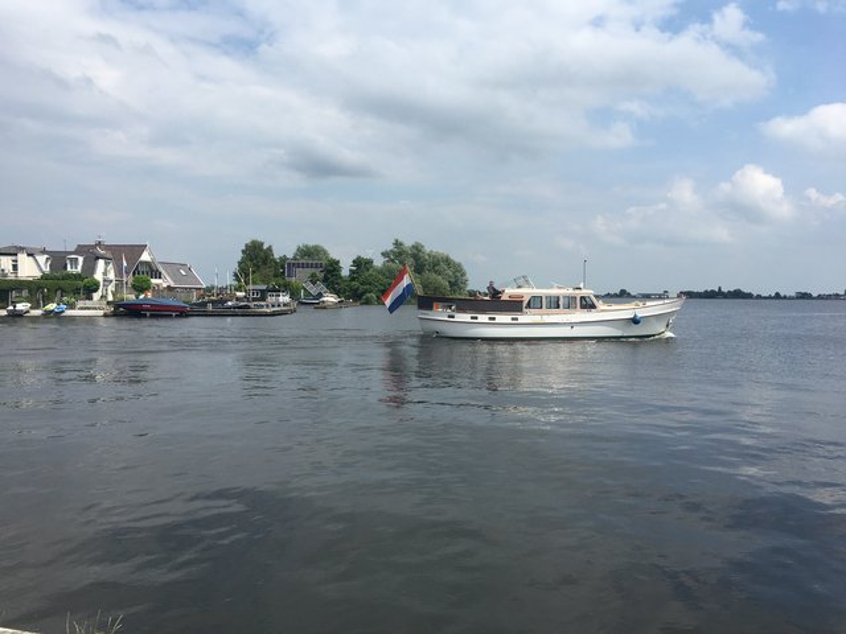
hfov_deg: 61.7
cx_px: 423
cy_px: 317
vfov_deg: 48.2
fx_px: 709
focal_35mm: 29
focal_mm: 4.15
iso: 25
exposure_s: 1/2481
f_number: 2.2
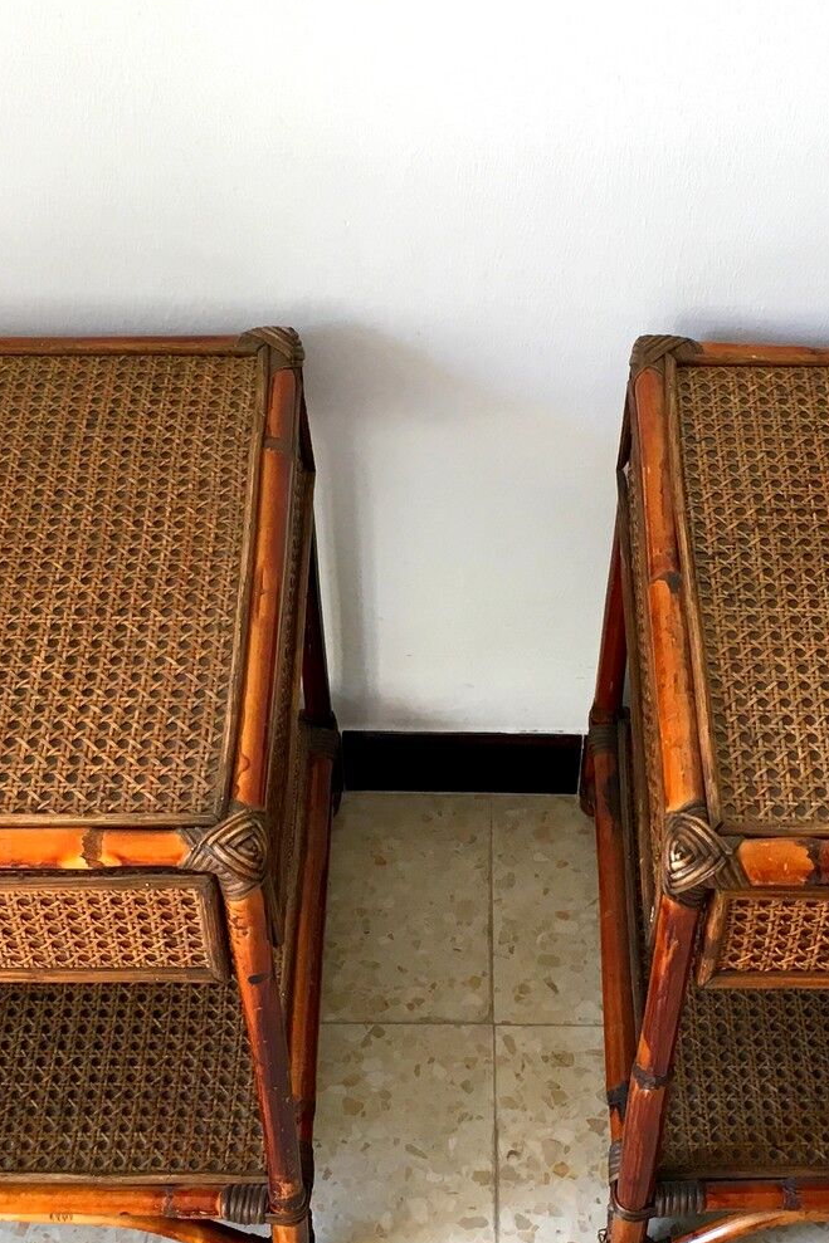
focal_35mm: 61
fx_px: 2108
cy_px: 726
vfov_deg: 32.8
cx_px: 484
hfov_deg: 22.2
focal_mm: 4.15
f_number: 2.2
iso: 32
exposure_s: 1/33
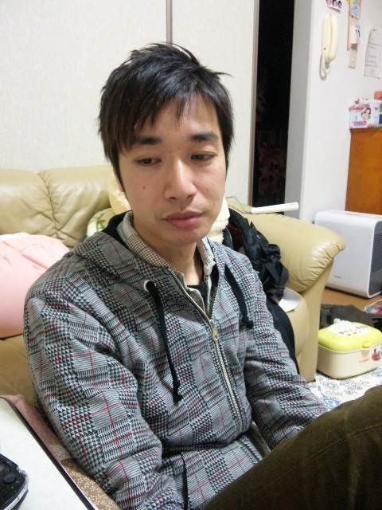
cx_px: 191
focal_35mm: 29
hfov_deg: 48.2
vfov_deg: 61.7
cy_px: 255
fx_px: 427
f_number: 2.8
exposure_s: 1/4
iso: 184
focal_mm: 4.82
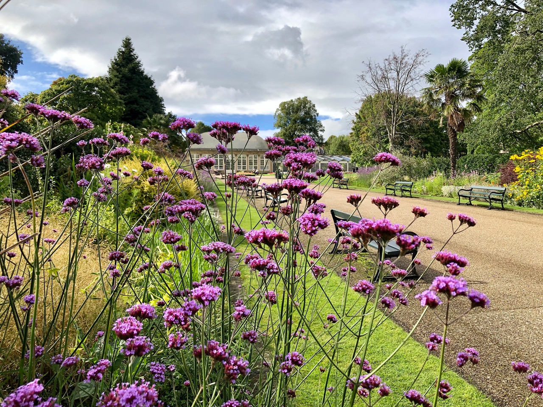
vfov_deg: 49.7
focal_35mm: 28
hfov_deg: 63.4
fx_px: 439
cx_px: 272
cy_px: 204
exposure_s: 1/2114
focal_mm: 3.99
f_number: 1.8
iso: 20
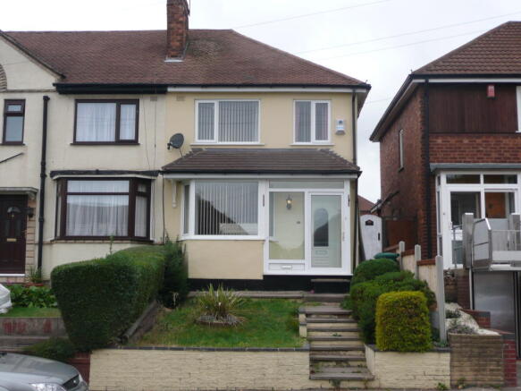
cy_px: 196
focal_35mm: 50
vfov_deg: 29.1
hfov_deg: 38.2
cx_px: 260
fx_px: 752
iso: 100
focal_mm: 8.2
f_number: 4.2
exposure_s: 1/80
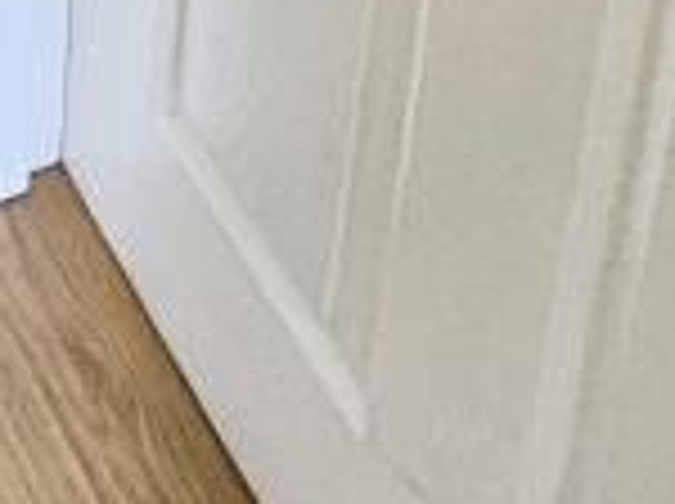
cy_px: -925
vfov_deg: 11.4
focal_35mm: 89
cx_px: -472
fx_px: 1733
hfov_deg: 18.3
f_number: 2.2
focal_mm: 1.7
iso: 200
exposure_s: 1/50
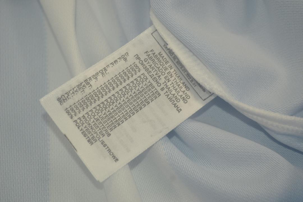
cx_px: 152
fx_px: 694
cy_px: 101
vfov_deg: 16.6
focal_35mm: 82
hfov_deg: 24.6
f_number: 5.6
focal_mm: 55
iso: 200
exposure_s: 1/100
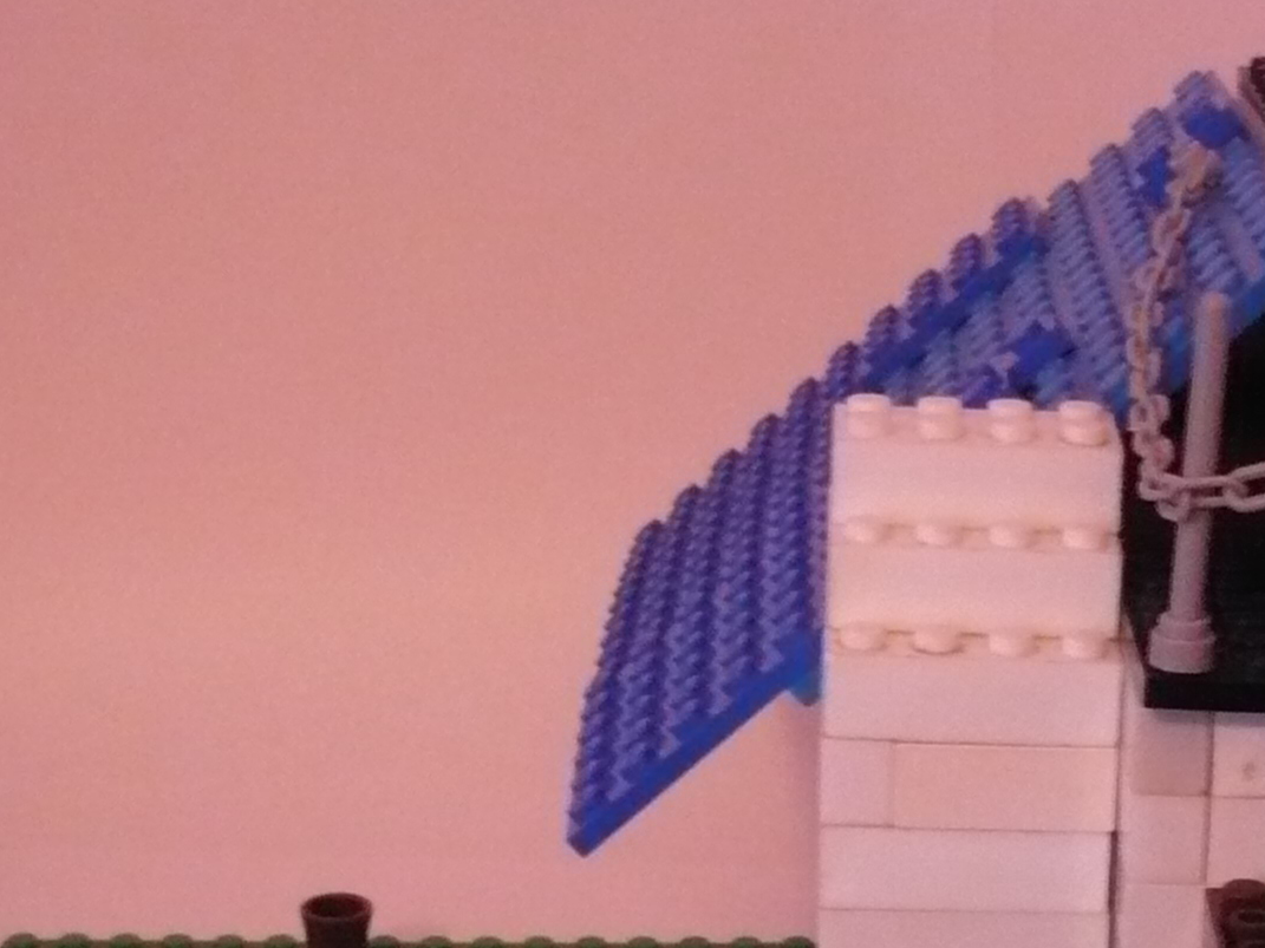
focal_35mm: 92
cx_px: 959
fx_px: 3362
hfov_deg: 21.1
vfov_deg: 15.9
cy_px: 826
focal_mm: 5.8
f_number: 2.8
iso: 400
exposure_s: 1/6
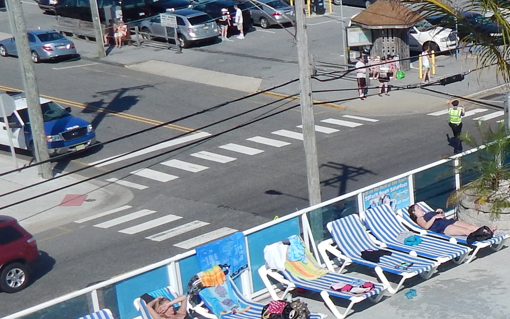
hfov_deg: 22.2
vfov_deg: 15.5
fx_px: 1168
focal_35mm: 84
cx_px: 659
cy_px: 232
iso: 125
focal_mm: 4.5
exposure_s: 1/800
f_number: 6.1
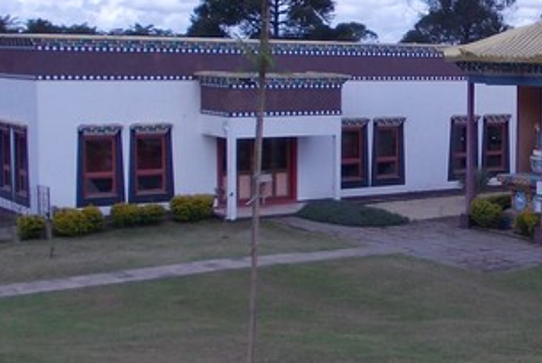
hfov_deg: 26.4
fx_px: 1100
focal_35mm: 73
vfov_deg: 18.7
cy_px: 169
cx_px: 526
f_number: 5.4
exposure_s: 1/320
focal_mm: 4
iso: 80
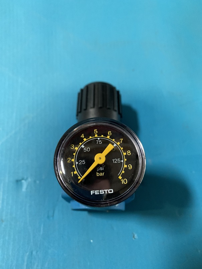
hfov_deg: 53.1
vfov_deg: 67.3
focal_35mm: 26
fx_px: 202
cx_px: 101
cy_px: 134
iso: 400
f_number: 1.8
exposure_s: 1/40
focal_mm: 4.25
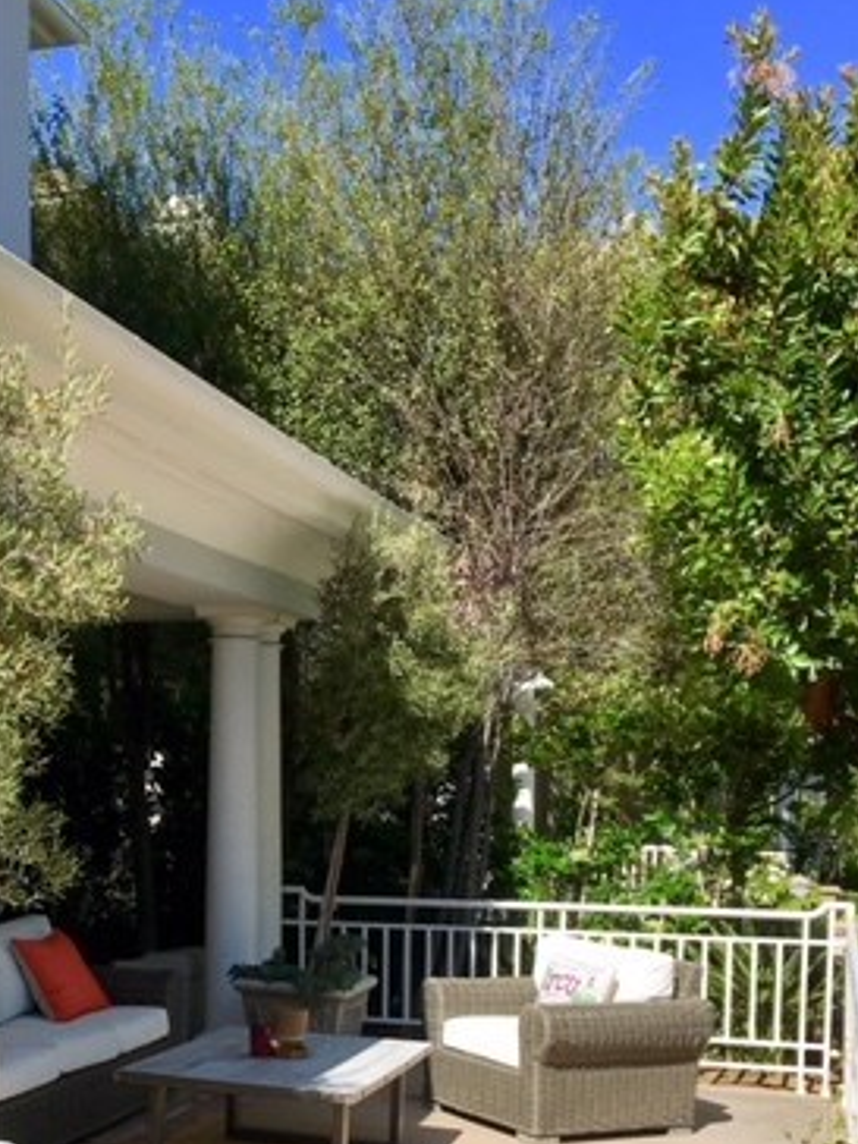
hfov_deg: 27.9
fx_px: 1685
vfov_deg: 35.9
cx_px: 167
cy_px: 965
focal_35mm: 51
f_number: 2.2
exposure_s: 1/1538
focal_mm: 4.15
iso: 25
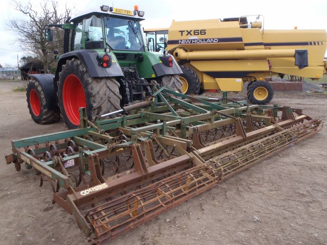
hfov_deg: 63.4
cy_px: 122
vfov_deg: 49.7
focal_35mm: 28
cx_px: 164
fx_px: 265
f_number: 4.5
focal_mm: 5
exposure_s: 1/200
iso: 80
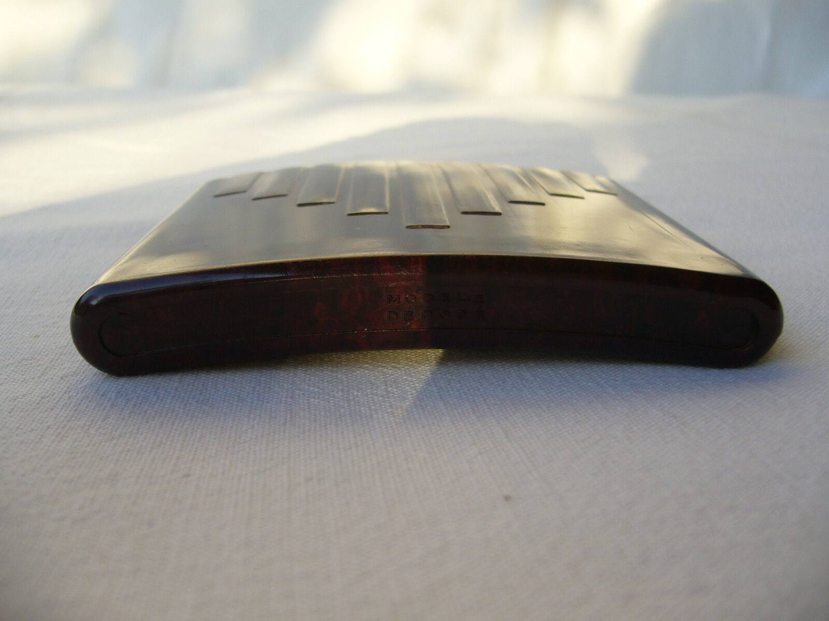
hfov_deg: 52.6
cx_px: 414
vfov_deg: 40.7
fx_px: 838
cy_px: 310
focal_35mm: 35
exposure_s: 1/320
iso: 80
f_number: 2.8
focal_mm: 5.8
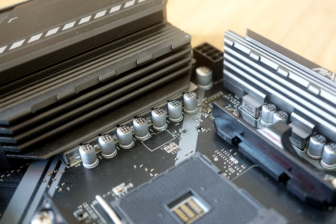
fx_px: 401
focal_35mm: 43
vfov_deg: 31.1
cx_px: 186
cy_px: 131
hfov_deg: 45.4
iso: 400
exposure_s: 1/20
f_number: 4
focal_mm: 33
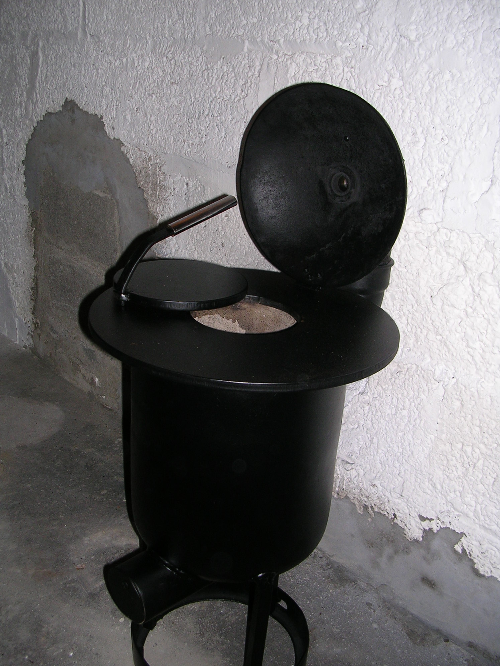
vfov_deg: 47.9
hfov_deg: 36.8
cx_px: 246
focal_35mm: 39
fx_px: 751
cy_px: 333
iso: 50
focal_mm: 5.8
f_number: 2.8
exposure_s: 1/60.1
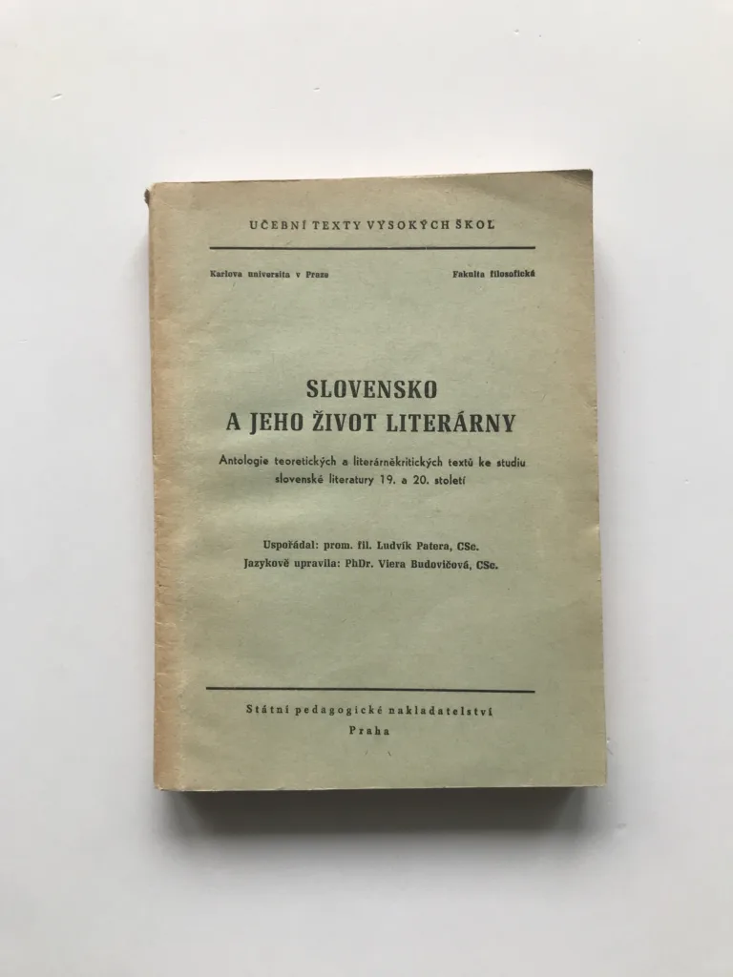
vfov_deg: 63.4
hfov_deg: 49.7
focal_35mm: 28
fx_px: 791
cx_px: 366
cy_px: 488
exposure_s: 1/100
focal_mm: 3.99
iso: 40
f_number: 1.8
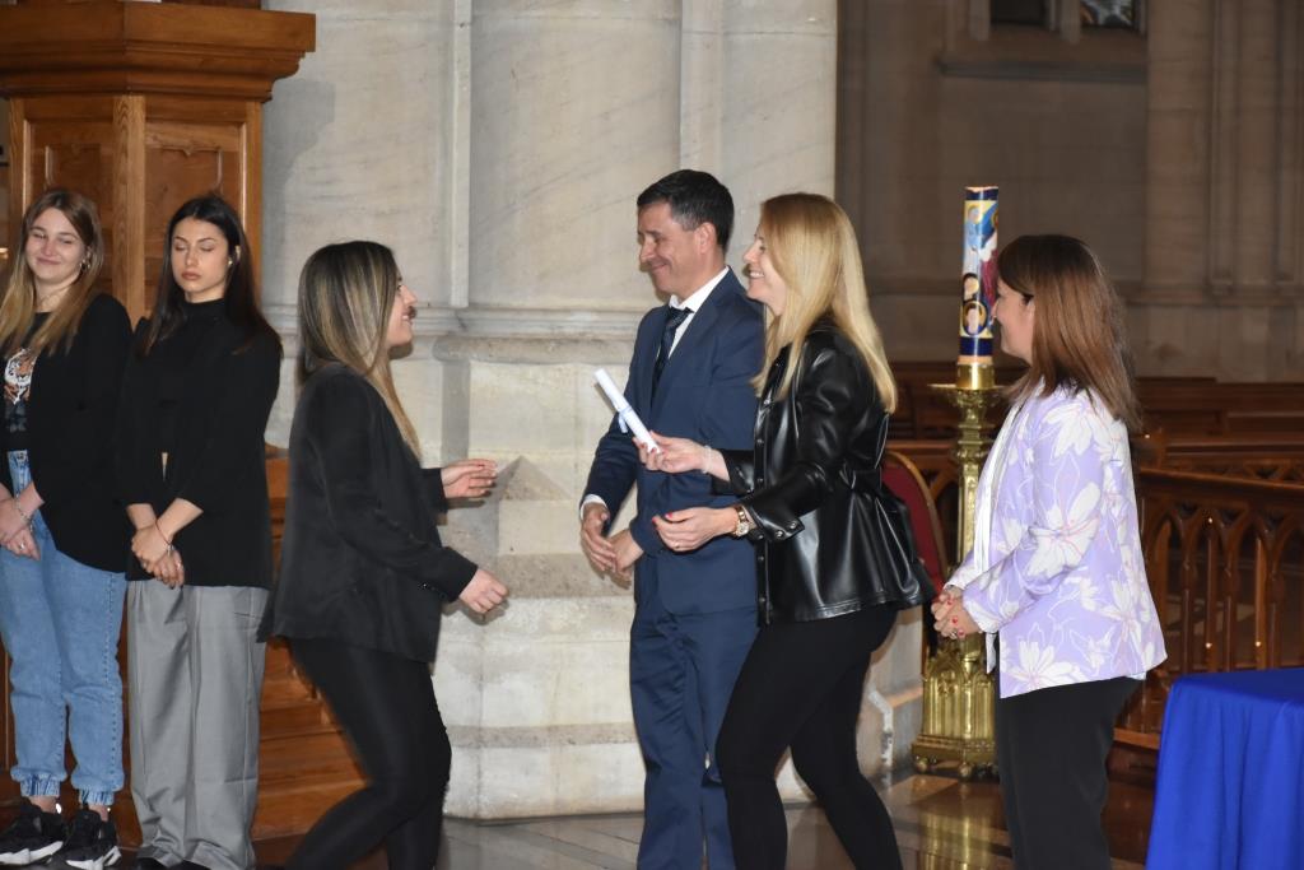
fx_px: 3804
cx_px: 652
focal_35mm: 105
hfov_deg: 19.5
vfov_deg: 13.0
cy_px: 435
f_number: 6.3
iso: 2000
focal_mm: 70
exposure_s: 1/60
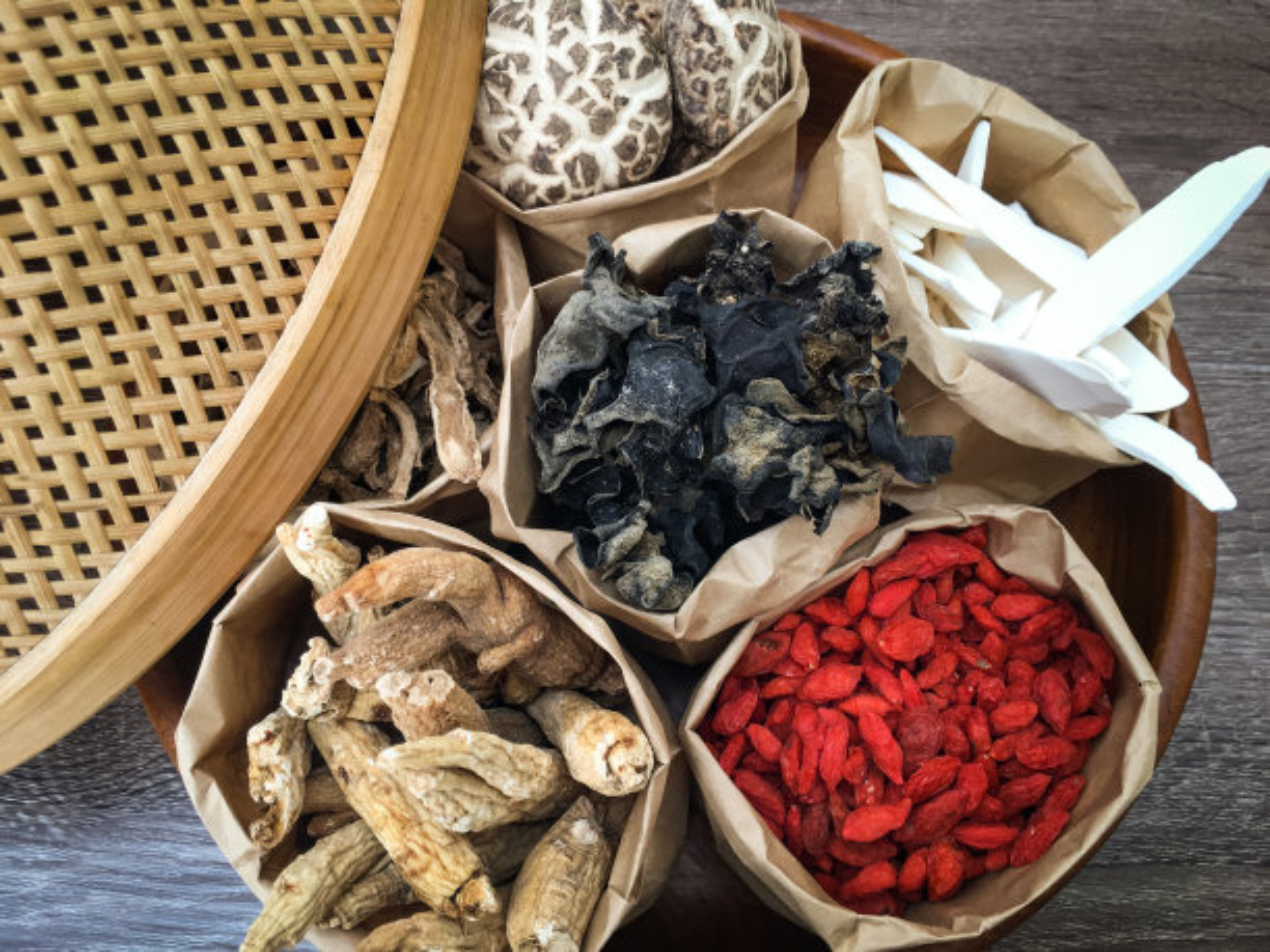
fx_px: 1064
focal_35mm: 29
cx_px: 635
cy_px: 476
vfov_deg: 48.2
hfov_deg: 61.7
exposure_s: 1/100
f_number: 2.2
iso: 40
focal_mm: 4.15
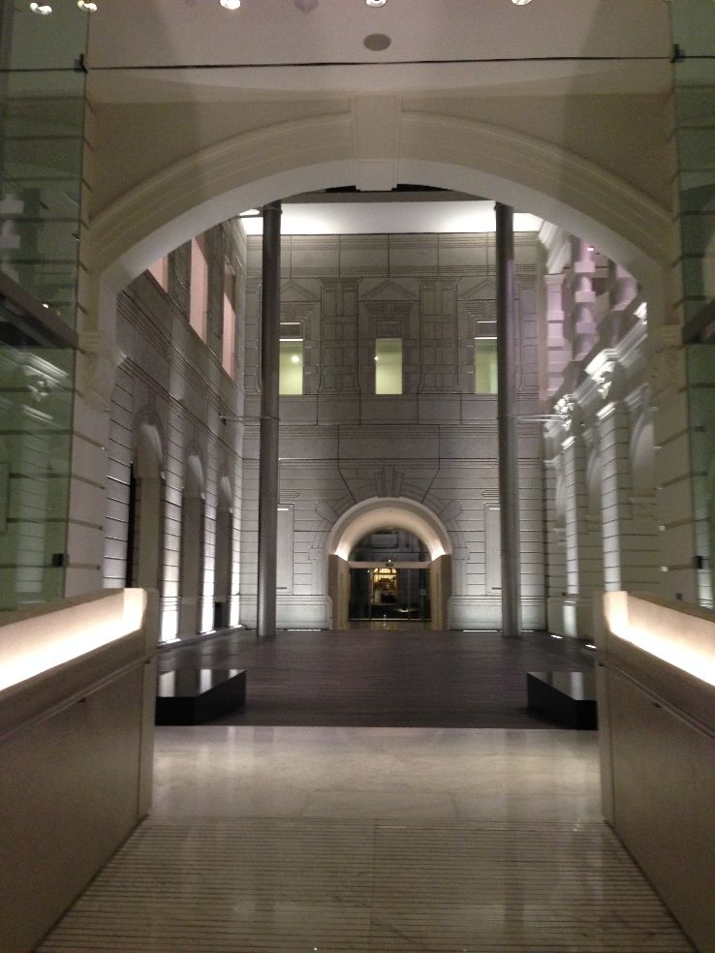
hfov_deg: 42.9
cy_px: 476
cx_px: 358
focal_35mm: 33
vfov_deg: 55.4
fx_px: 909
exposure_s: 1/20
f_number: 2.4
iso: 250
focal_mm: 4.12
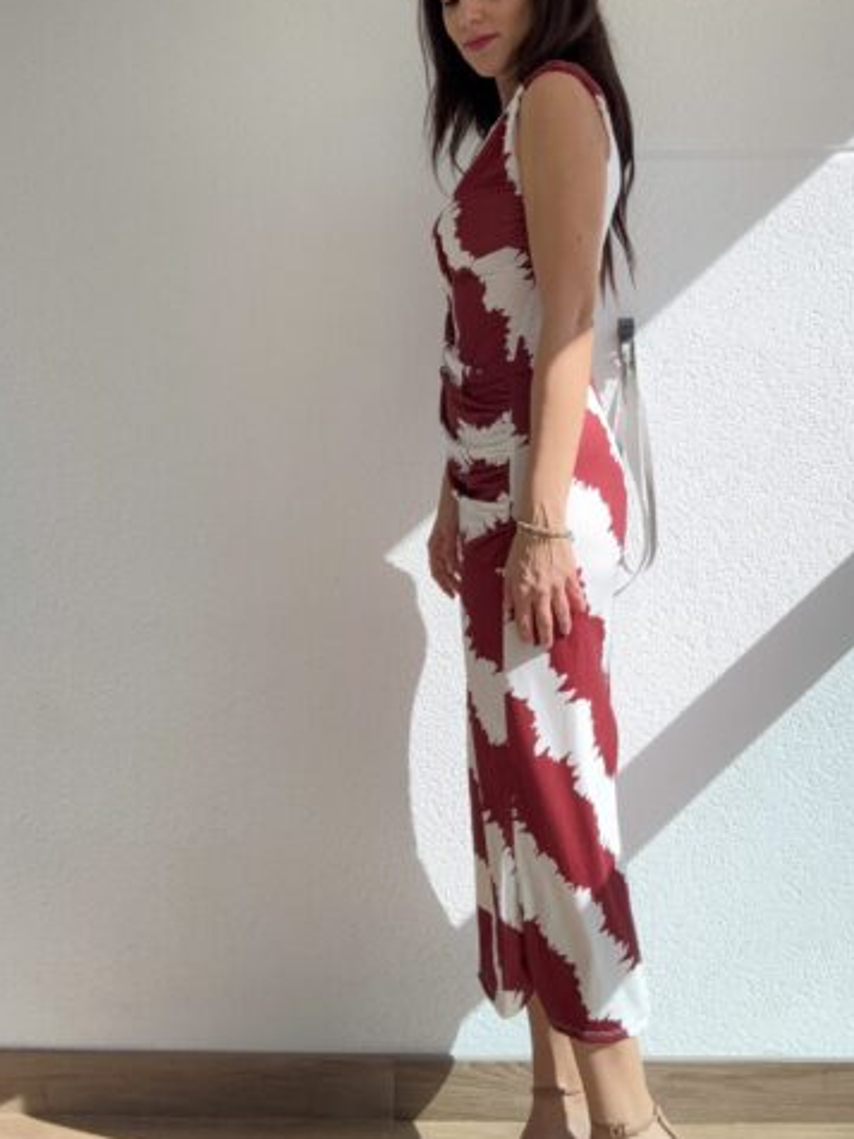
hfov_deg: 48.2
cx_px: 440
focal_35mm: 29
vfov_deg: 61.1
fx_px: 954
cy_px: 452
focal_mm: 2.69
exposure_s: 1/1125
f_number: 1.9
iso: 25
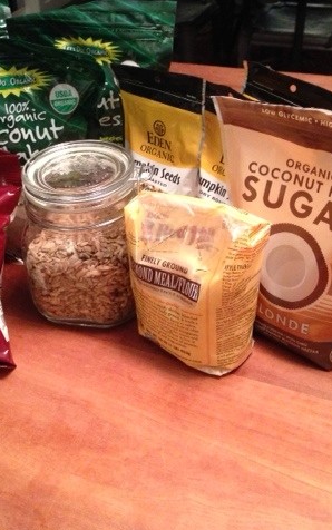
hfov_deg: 27.4
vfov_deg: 42.6
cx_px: 134
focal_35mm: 47
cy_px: 266
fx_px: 680
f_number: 2.4
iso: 400
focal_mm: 4.12
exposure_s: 1/20
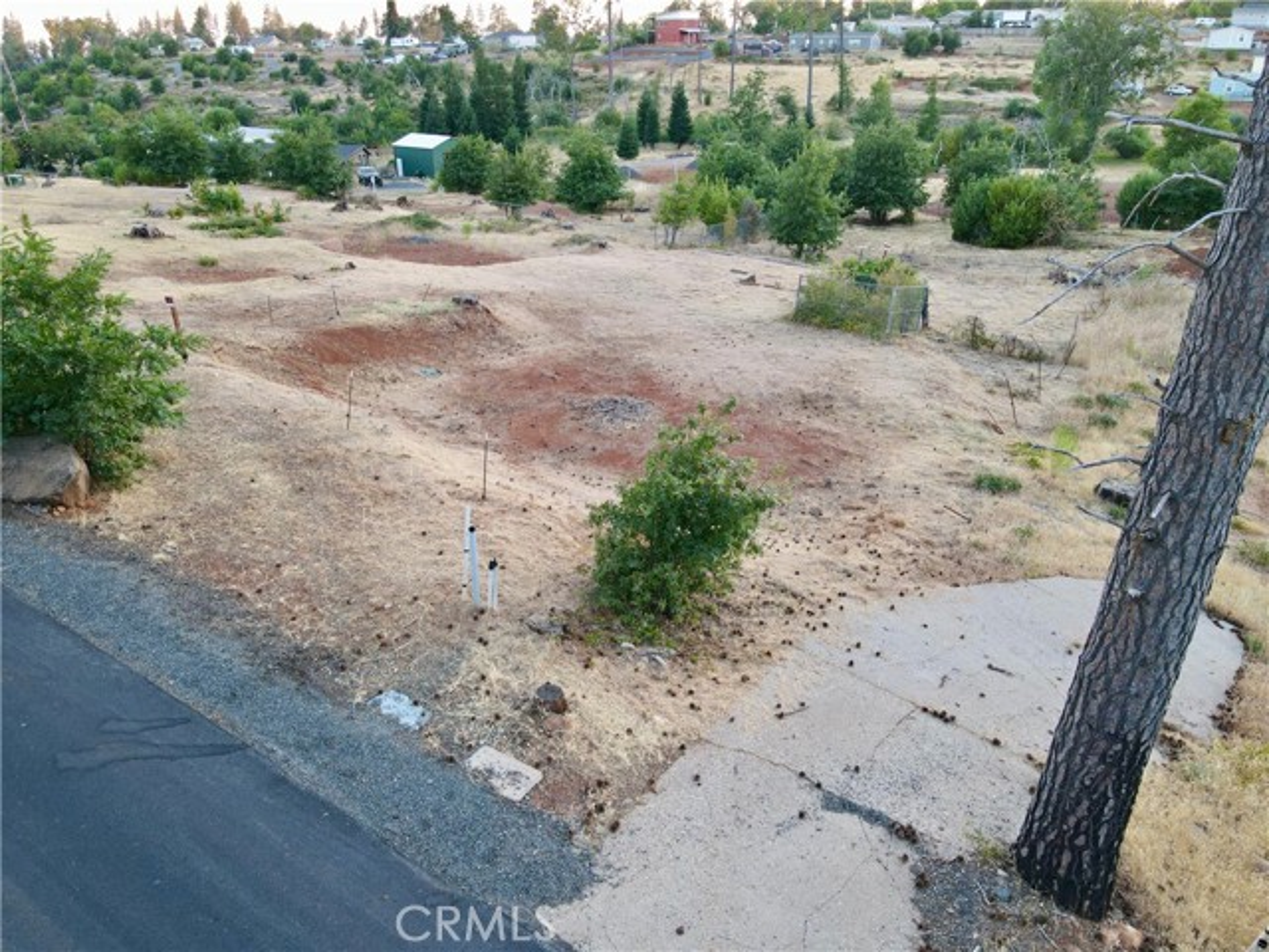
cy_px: 476
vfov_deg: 56.8
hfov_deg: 71.6
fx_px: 880
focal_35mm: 24
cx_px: 634
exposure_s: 1/15
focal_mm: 4.5
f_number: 2.8
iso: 100
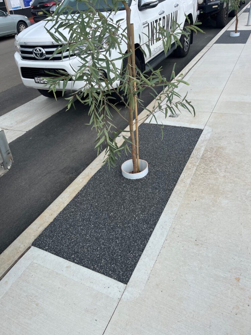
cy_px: 168
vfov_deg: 67.3
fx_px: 251
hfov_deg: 53.1
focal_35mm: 26
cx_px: 126
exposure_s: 1/1056
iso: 50
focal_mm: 5.1
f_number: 1.6
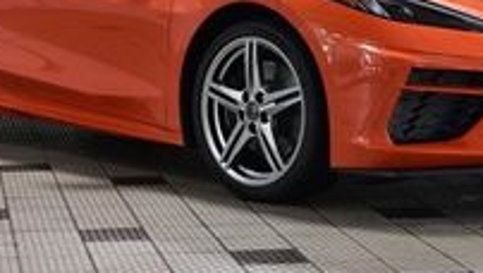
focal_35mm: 118
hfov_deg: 18.1
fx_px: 1512
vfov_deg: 10.2
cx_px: 251
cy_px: 4
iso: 500
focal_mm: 38
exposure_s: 1/15
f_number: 6.3
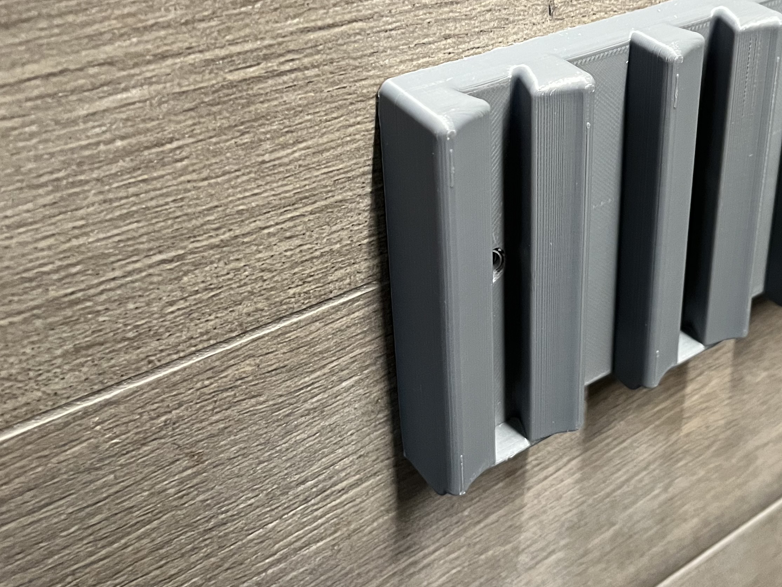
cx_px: 628
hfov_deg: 38.8
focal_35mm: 47
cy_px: 149
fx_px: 1062
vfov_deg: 30.4
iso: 400
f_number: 1.6
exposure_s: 1/40
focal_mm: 5.1
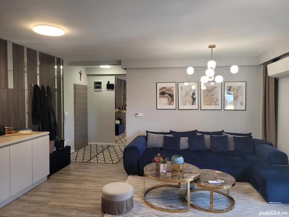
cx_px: 144
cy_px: 108
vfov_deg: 53.1
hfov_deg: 67.3
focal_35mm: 26
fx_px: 217
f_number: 1.8
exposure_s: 1/100
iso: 200
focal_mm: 5.4
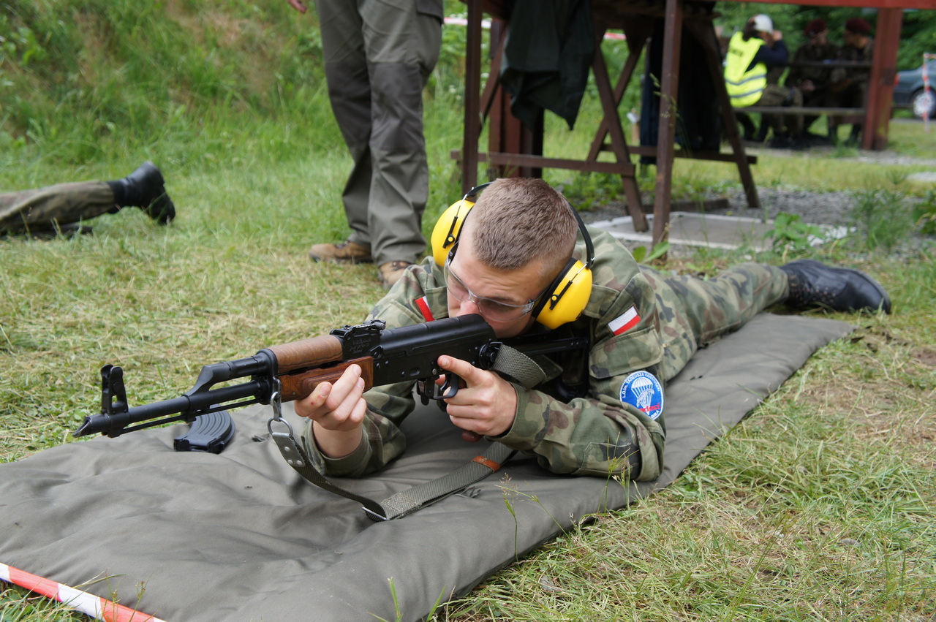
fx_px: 1130
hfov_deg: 45.0
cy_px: 311
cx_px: 468
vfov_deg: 30.8
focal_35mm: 44
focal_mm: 29
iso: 200
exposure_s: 1/250
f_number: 5
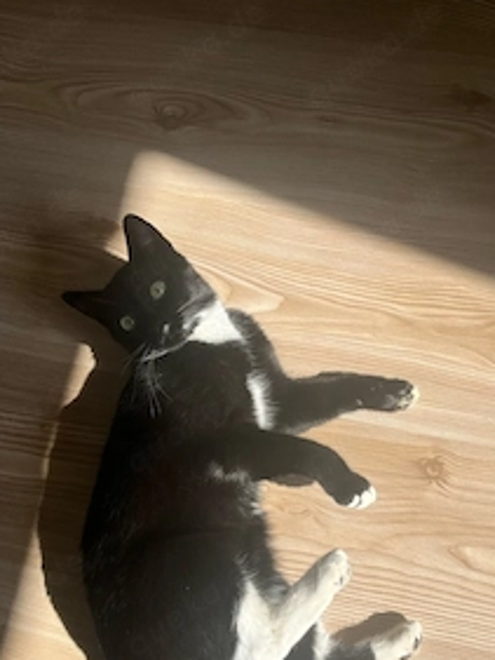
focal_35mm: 37
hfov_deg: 38.7
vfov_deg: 49.2
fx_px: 705
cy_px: 446
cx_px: 246
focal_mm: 5.1
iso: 50
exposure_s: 1/2309
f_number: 1.6
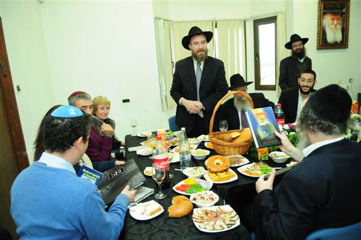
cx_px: 180
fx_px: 255
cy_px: 120
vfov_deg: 50.3
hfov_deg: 70.5
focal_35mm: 26
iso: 500
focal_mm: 17
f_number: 2.8
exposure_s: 1/125
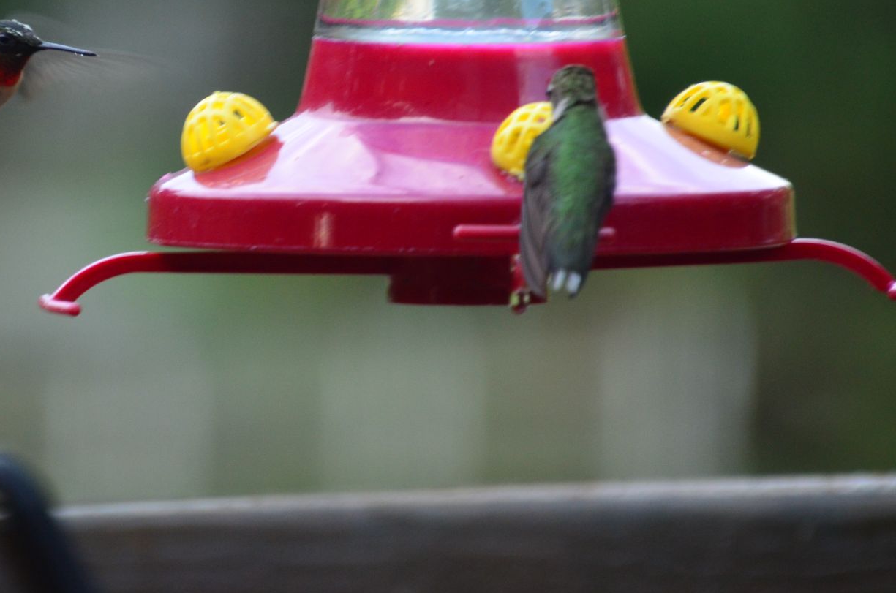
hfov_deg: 2.4
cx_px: 194
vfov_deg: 1.6
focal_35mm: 878
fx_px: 21804
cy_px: 107
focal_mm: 350
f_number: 6.3
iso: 800
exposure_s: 1/125
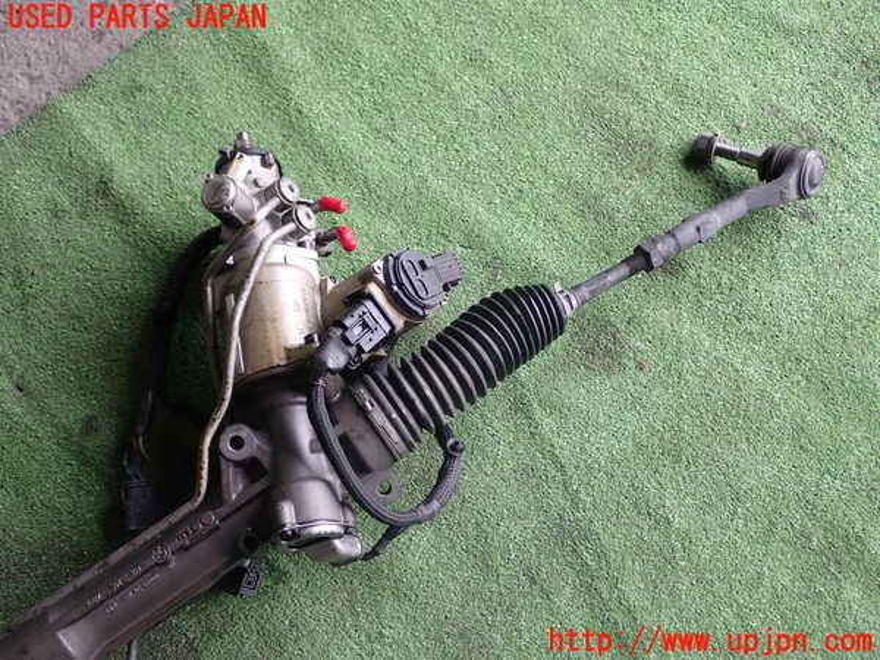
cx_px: 440
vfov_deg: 32.9
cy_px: 330
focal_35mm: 44
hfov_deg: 42.9
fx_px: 1119
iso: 200
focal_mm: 7.84
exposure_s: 1/50
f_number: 2.9
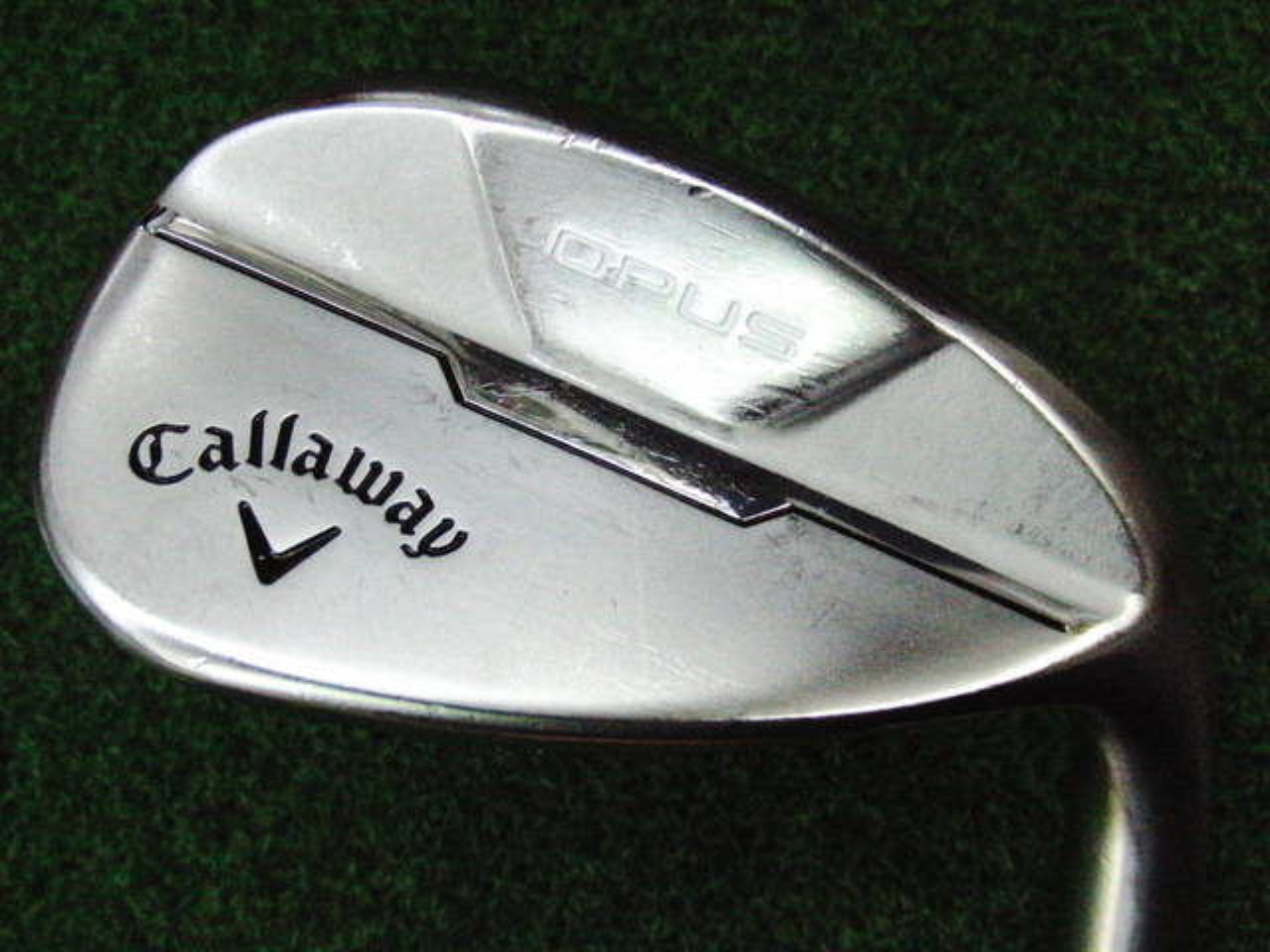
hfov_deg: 50.1
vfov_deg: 38.7
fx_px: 1357
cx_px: 635
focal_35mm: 37
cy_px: 476
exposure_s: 1/800
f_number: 3.6
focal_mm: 6.42
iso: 3200
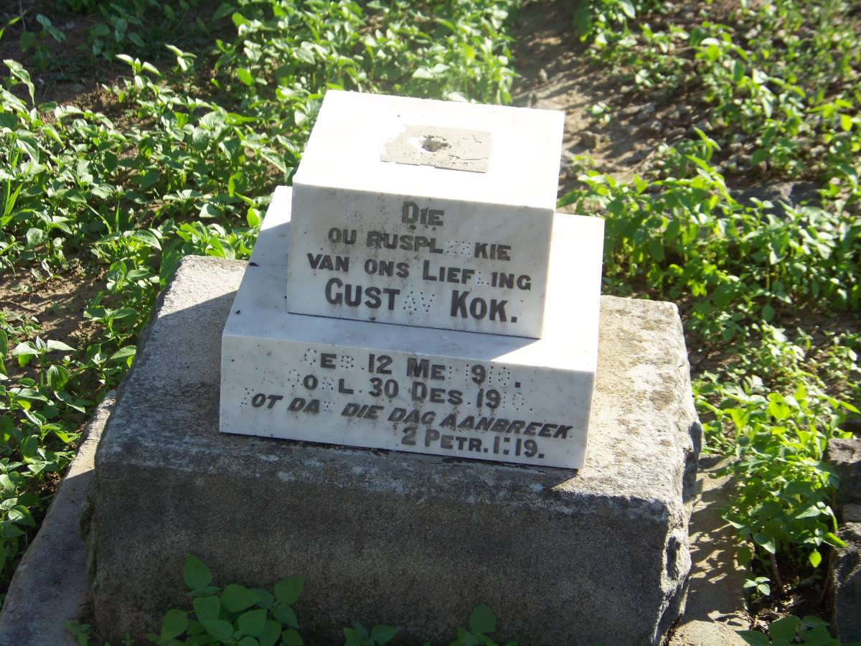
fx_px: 2388
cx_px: 430
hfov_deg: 20.4
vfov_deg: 15.4
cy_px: 323
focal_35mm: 96
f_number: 3.2
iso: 64
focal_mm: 16.2
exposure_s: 1/400
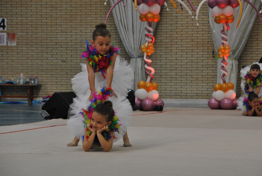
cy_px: 80
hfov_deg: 14.4
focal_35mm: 142
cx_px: 136
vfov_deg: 9.7
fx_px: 1035
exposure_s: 1/250
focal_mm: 86
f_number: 5.3
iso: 800
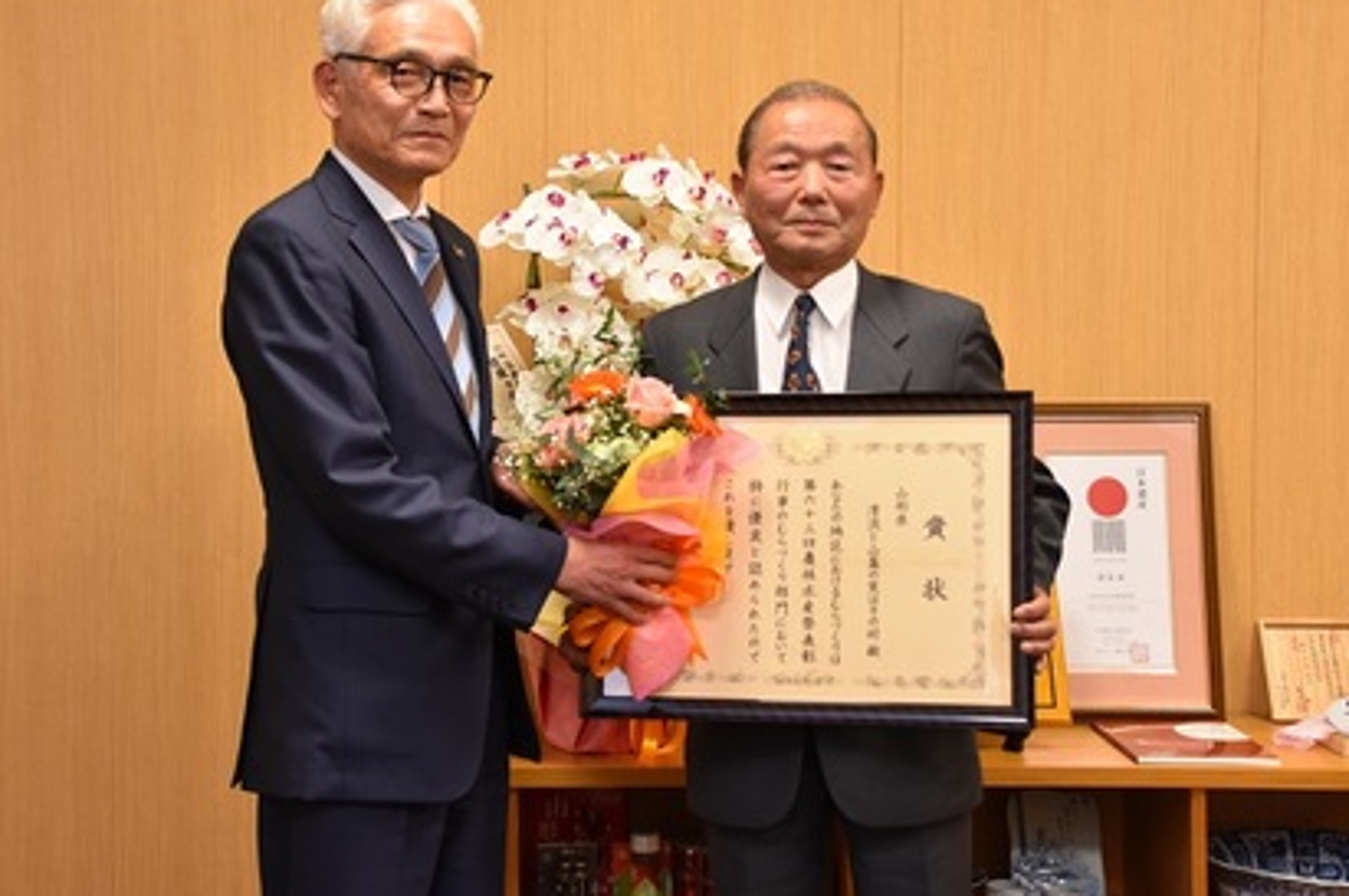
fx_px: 2096
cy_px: 389
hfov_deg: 35.7
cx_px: 655
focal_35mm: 56
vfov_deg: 24.1
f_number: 4
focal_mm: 32
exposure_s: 1/60
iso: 800
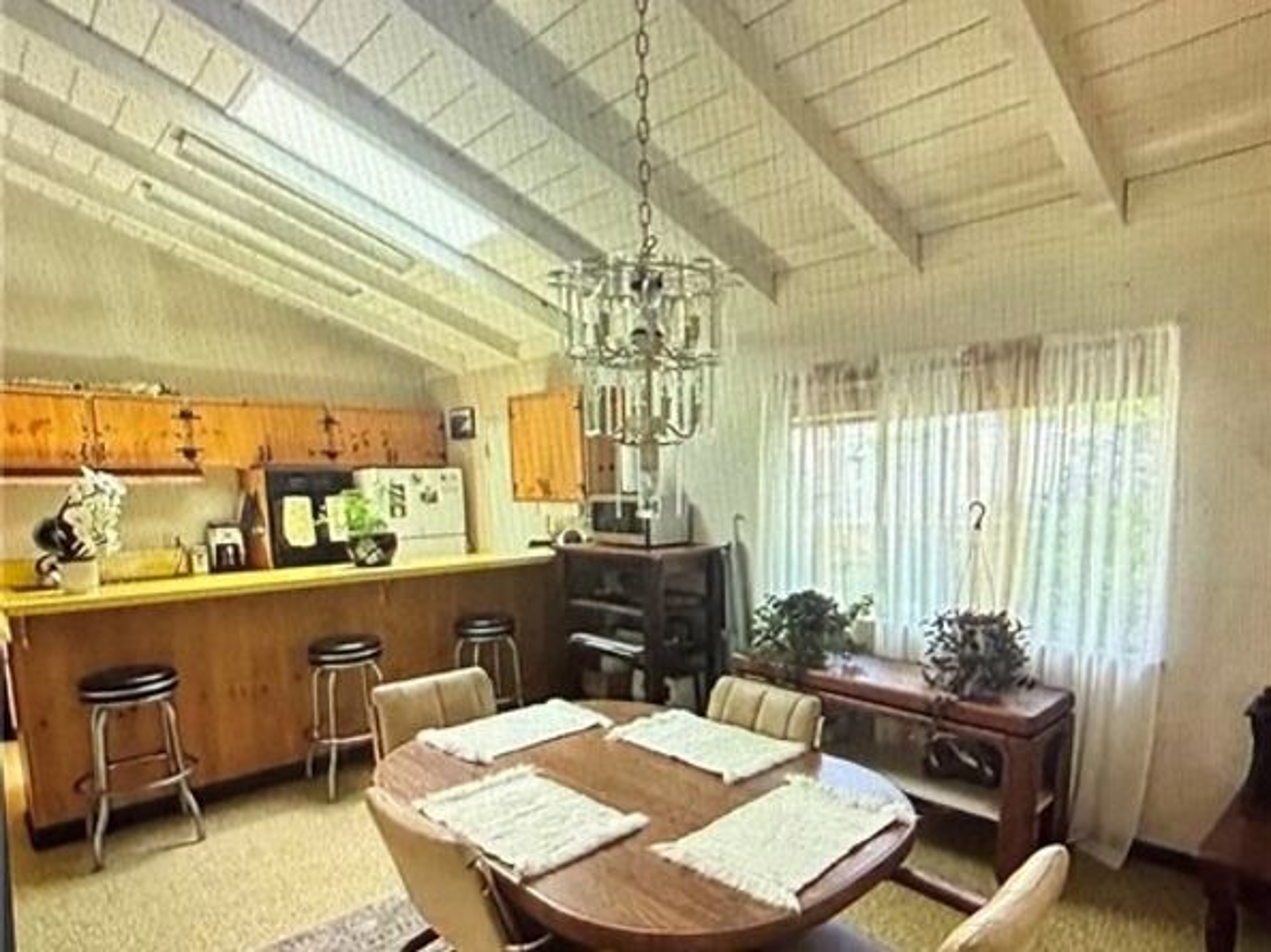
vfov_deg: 56.8
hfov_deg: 71.6
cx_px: 636
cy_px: 476
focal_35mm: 24
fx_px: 881
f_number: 2.2
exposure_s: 1/95
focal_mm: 2.22
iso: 160
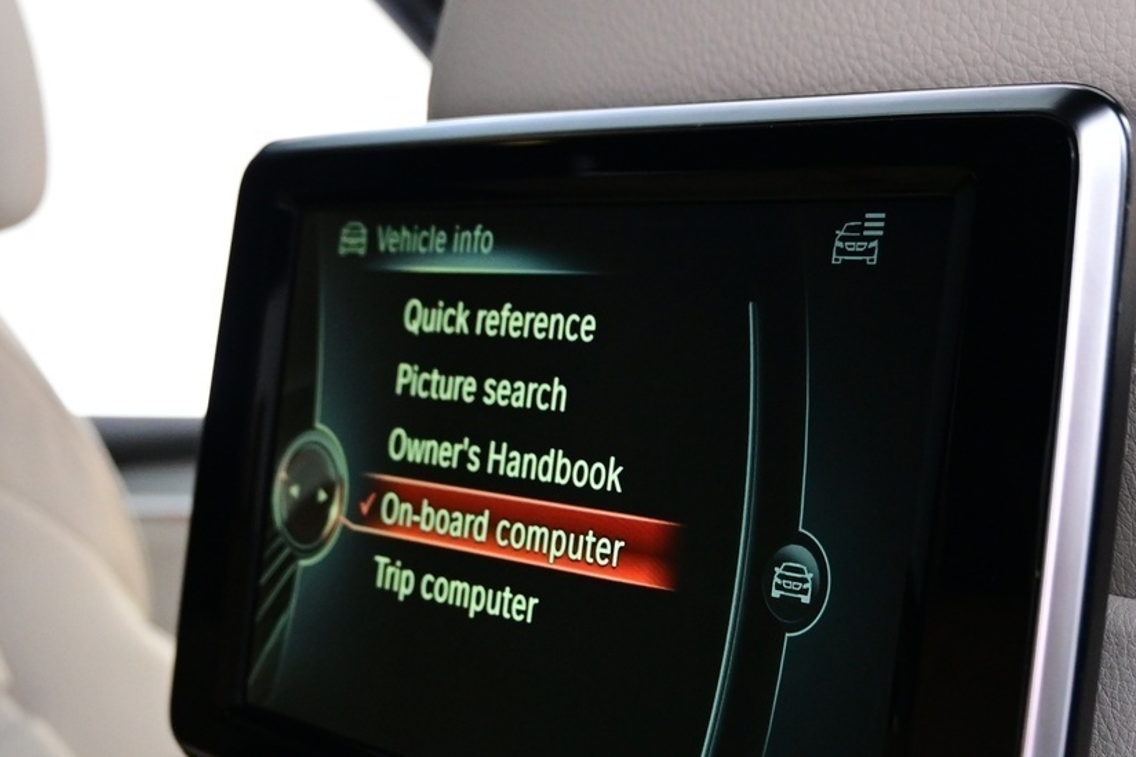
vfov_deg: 22.4
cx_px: 666
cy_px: 501
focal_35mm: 60
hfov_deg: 33.1
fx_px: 1908
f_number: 3.8
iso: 2000
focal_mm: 20.5
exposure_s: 1/30
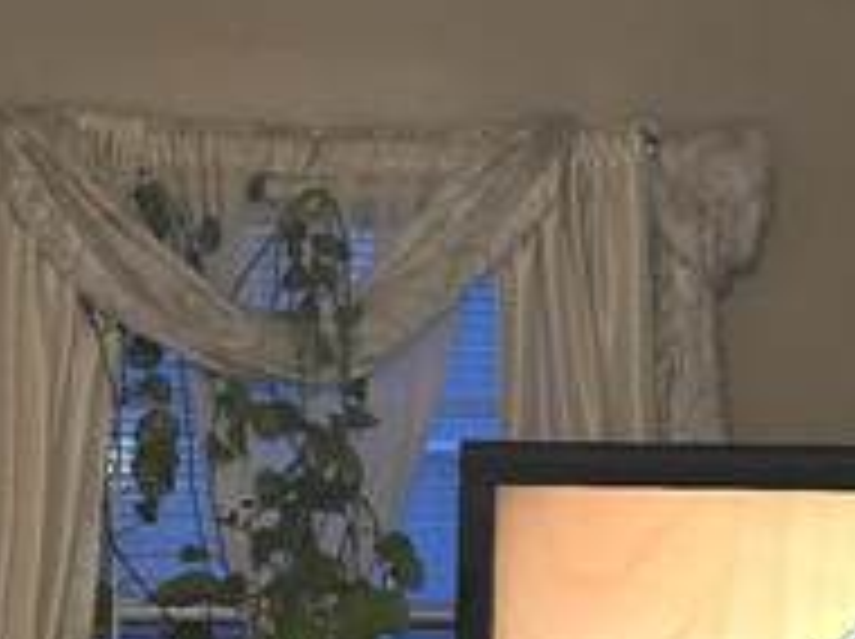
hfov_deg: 12.8
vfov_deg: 9.4
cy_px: 742
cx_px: 446
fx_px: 3824
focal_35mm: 155
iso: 100
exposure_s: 1/30
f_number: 1.7
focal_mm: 6.3
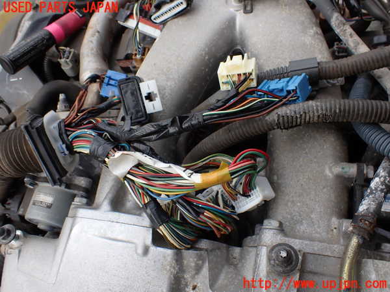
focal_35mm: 30
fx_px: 338
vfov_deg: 46.8
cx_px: 195
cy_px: 146
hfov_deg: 60.0
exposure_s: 1/400
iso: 100
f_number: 3.2
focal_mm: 5.4
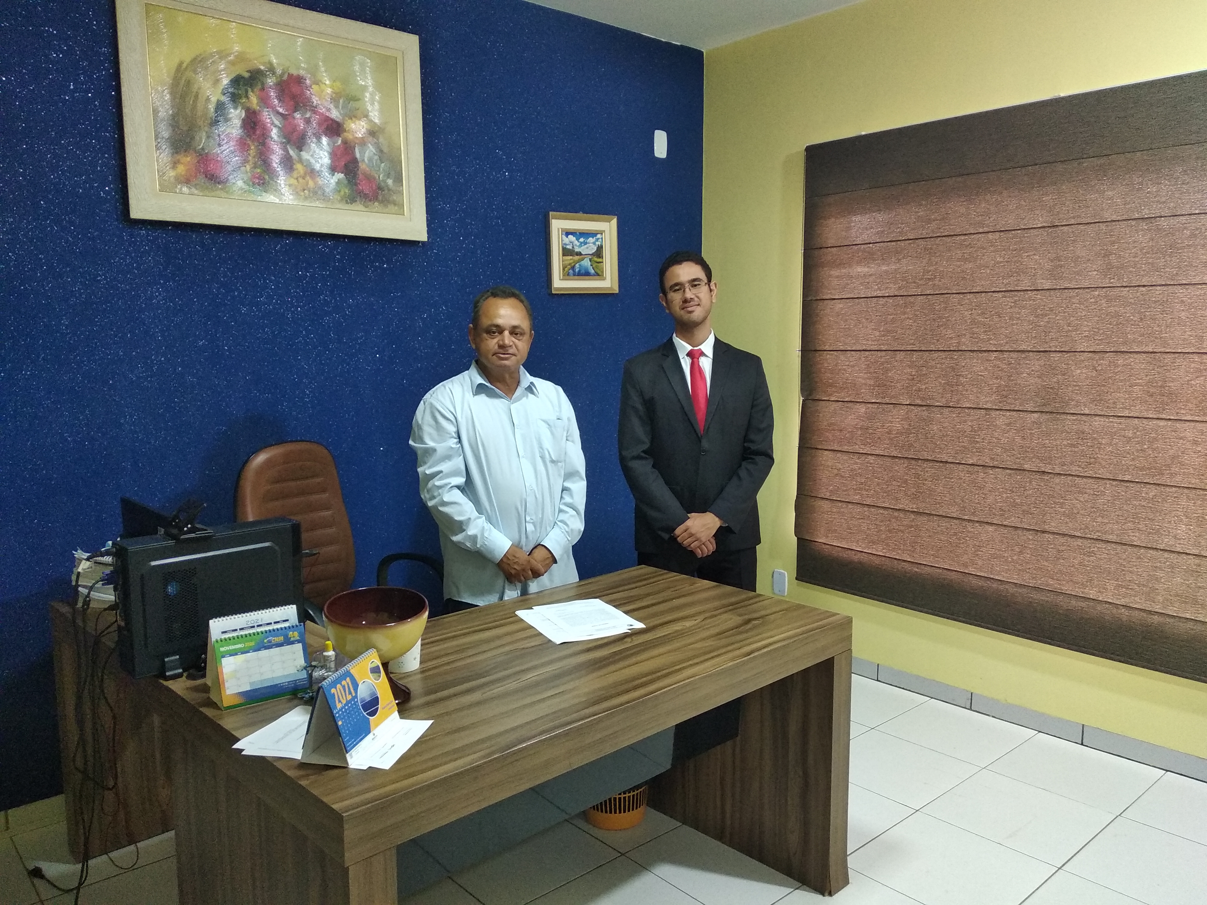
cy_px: 452
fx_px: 907
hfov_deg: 67.3
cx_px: 604
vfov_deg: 53.1
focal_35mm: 26
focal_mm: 3.81
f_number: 2.2
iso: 800
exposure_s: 1/30
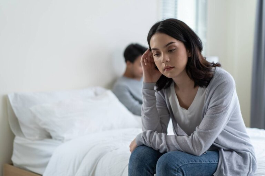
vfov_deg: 24.6
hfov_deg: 36.2
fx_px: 405
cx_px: 132
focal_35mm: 55
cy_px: 88
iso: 320
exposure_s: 1/320
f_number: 2.2
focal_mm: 55
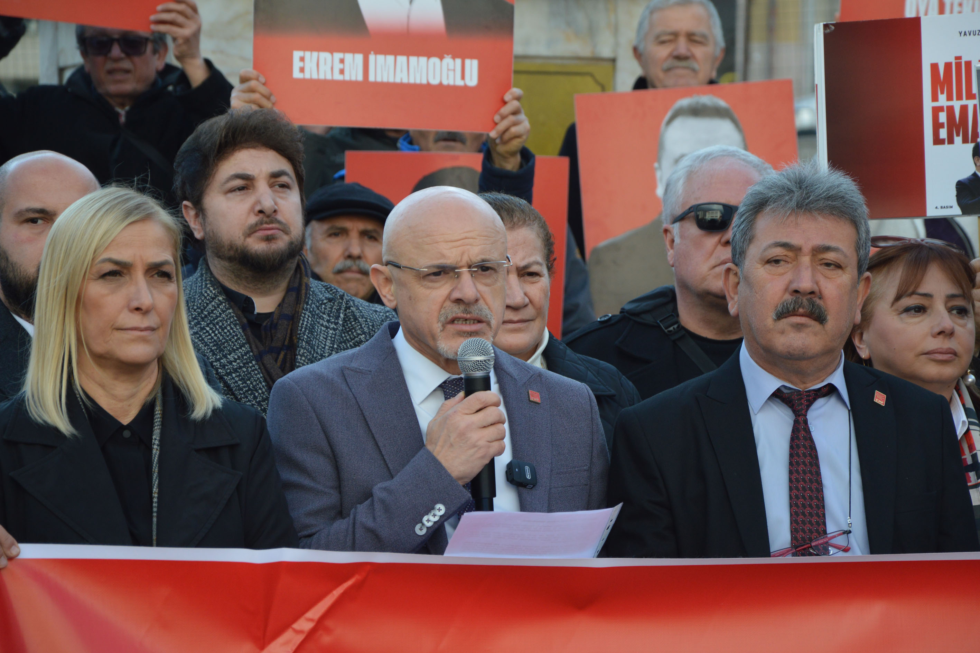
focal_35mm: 158
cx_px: 490
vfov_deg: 8.7
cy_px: 326
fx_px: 4287
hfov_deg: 13.0
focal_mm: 105
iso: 360
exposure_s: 1/500
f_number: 5.6
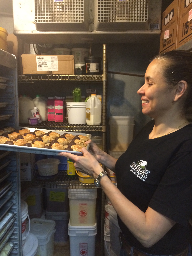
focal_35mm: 29
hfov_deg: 48.2
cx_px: 96
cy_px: 128
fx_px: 214
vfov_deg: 61.7
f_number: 2.2
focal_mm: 4.15
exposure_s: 1/24
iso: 320
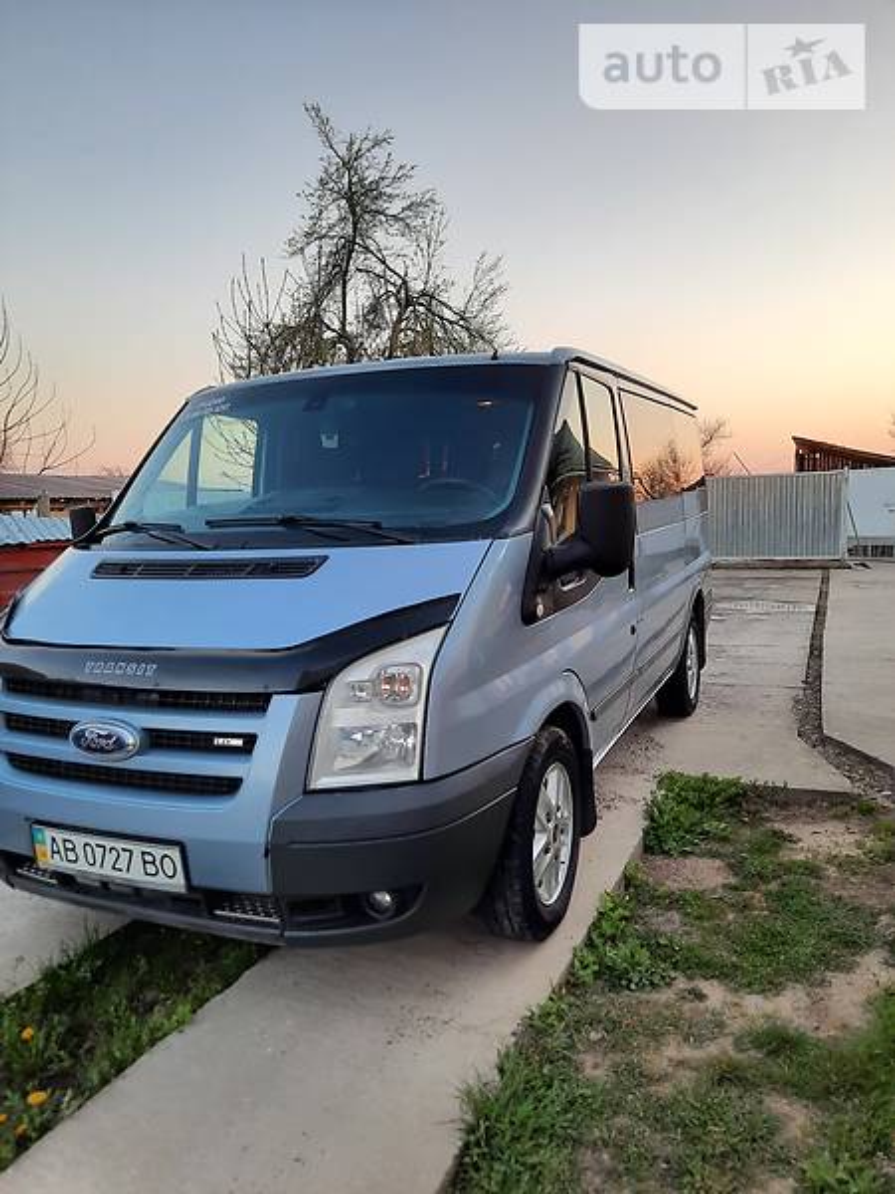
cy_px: 597
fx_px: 862
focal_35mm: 25
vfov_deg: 69.4
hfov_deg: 54.9
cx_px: 448
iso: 32
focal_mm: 4.6
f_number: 2
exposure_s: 1/50
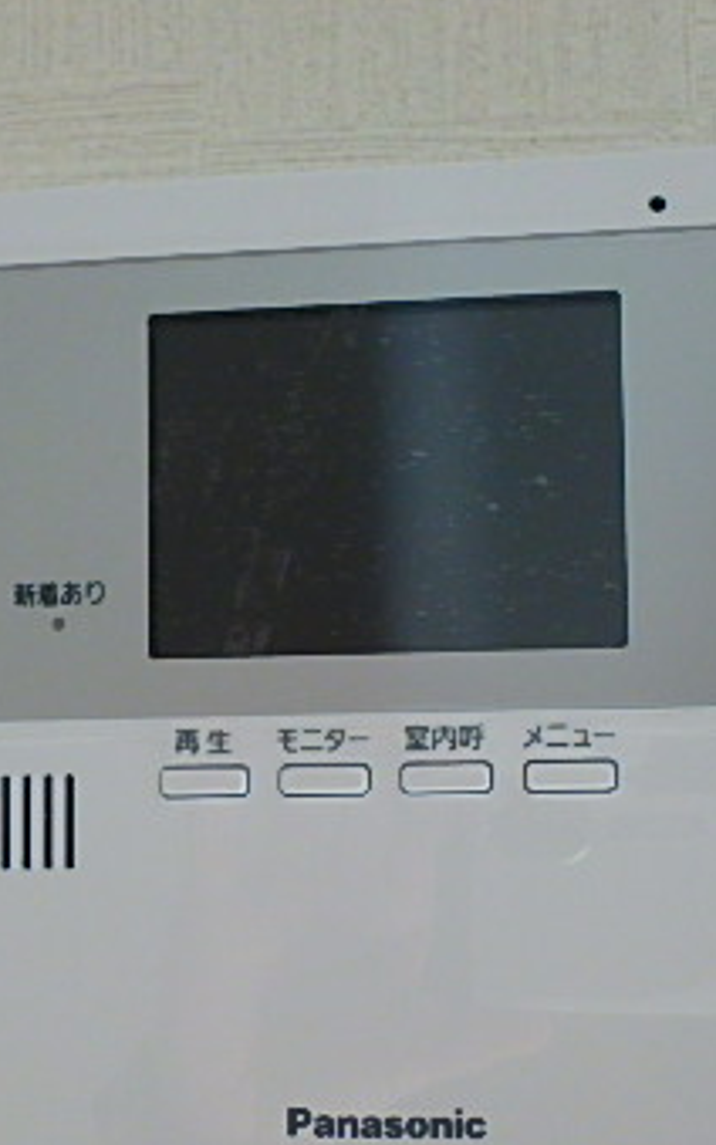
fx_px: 1311
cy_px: 770
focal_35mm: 42
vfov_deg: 46.4
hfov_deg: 30.5
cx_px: 412
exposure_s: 1/30
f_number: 3.5
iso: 320
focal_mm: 3.7
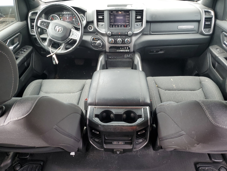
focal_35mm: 26
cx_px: 114
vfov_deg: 53.1
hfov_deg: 67.3
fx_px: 170
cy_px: 86
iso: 80
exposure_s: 1/120
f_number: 1.5
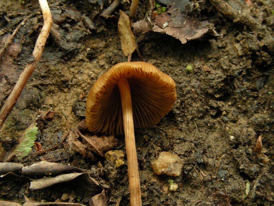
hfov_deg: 36.2
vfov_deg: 27.5
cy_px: 103
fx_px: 420
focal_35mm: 53
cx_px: 137
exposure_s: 1/34.1
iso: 80
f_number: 3.5
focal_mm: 8.8
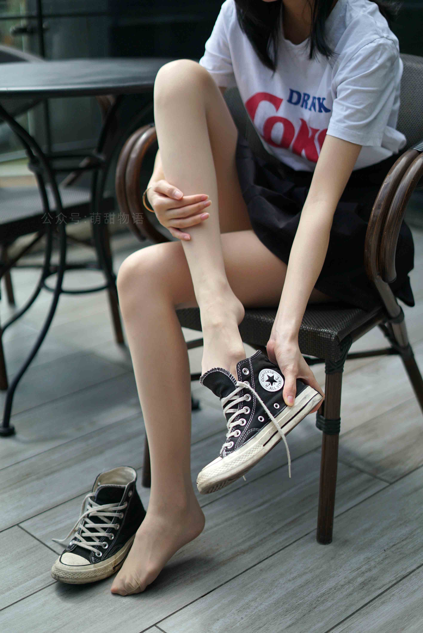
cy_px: 316
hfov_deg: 27.0
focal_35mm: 50
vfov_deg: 39.6
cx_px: 212
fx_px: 880
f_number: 1.8
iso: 200
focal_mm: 50
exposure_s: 1/4000
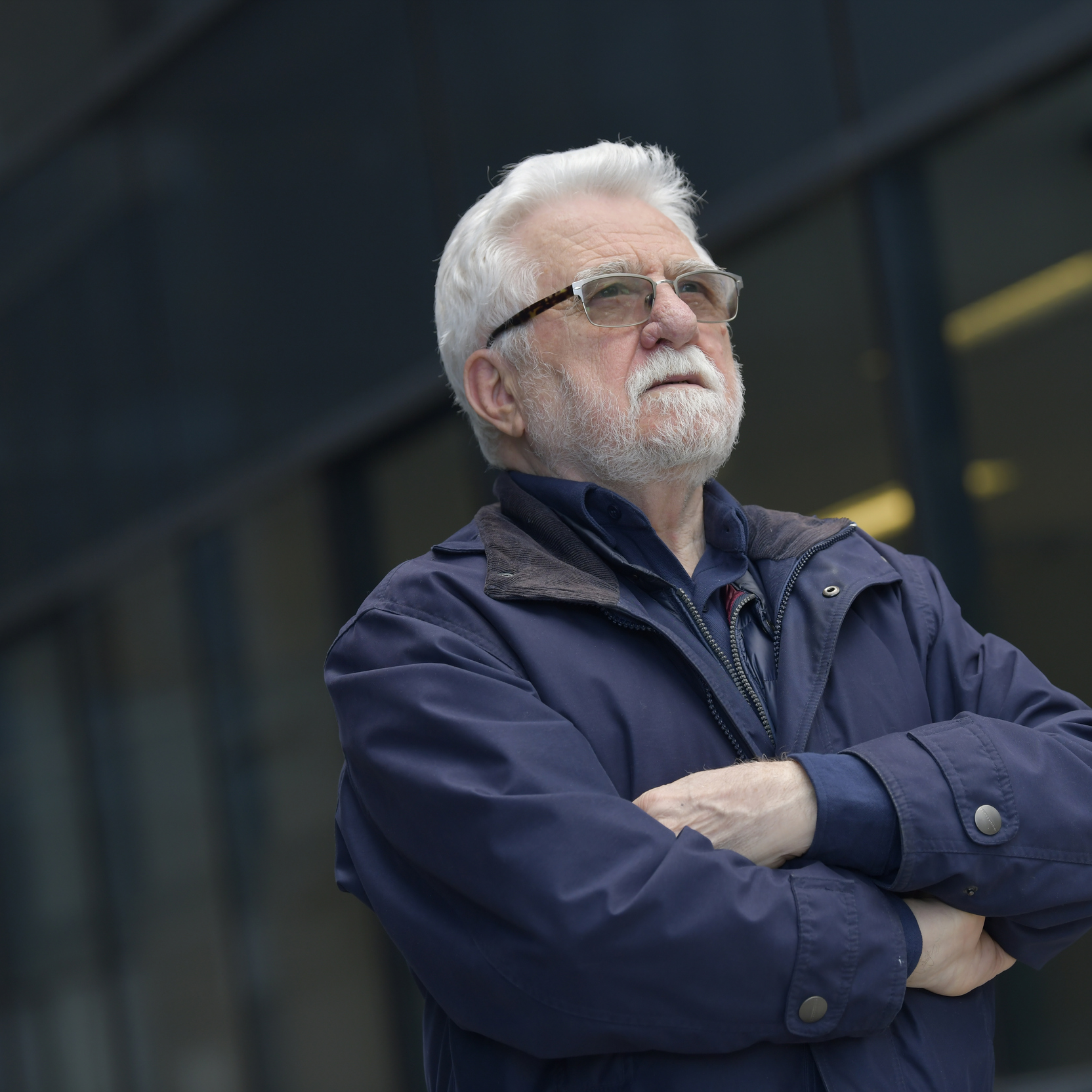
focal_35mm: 166
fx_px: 5925
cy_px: 546
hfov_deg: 10.5
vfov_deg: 10.5
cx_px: 681
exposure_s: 1/320
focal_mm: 130
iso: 400
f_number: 4
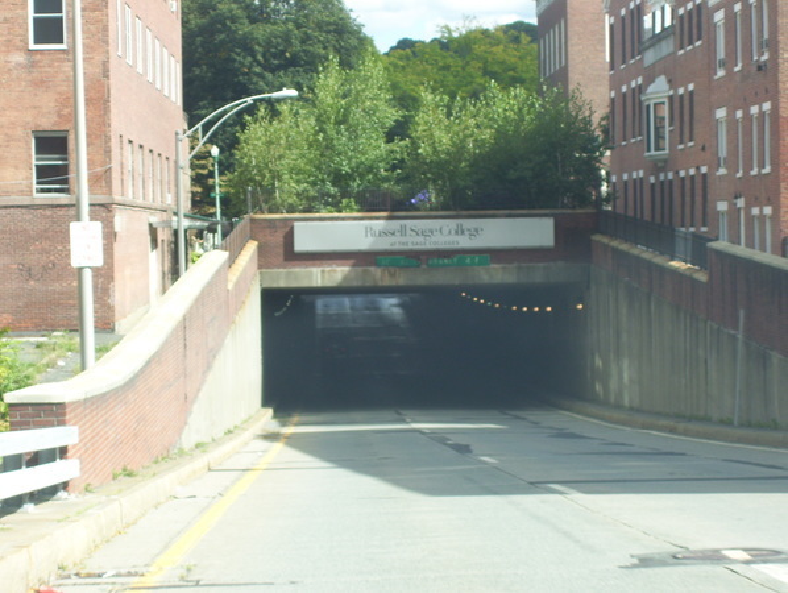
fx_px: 2461
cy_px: 296
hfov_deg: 18.2
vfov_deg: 13.7
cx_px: 394
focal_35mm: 108
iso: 80
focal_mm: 18
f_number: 4.6
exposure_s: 1/250
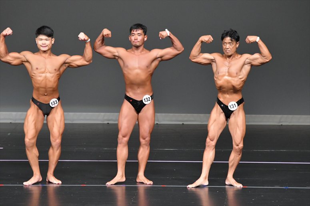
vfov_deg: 4.6
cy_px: 103
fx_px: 2582
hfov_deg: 6.9
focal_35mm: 300
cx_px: 155
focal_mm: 200
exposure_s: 1/400
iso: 5000
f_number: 5.6
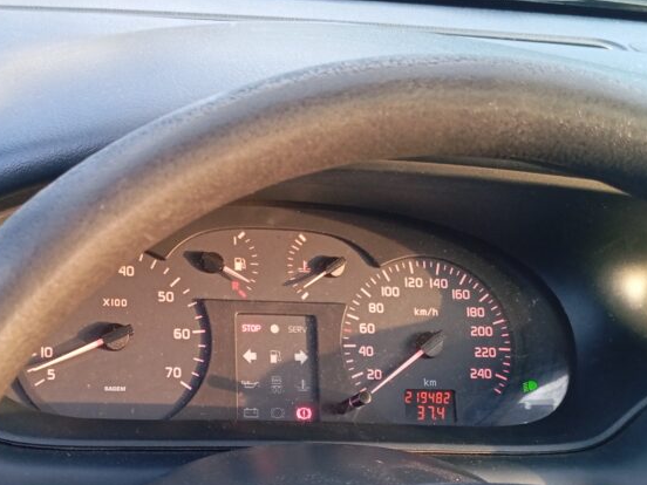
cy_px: 372
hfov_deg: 36.4
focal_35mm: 52
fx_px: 972
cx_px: 210
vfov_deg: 27.6
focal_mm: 4.25
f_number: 1.8
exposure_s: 1/50
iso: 259
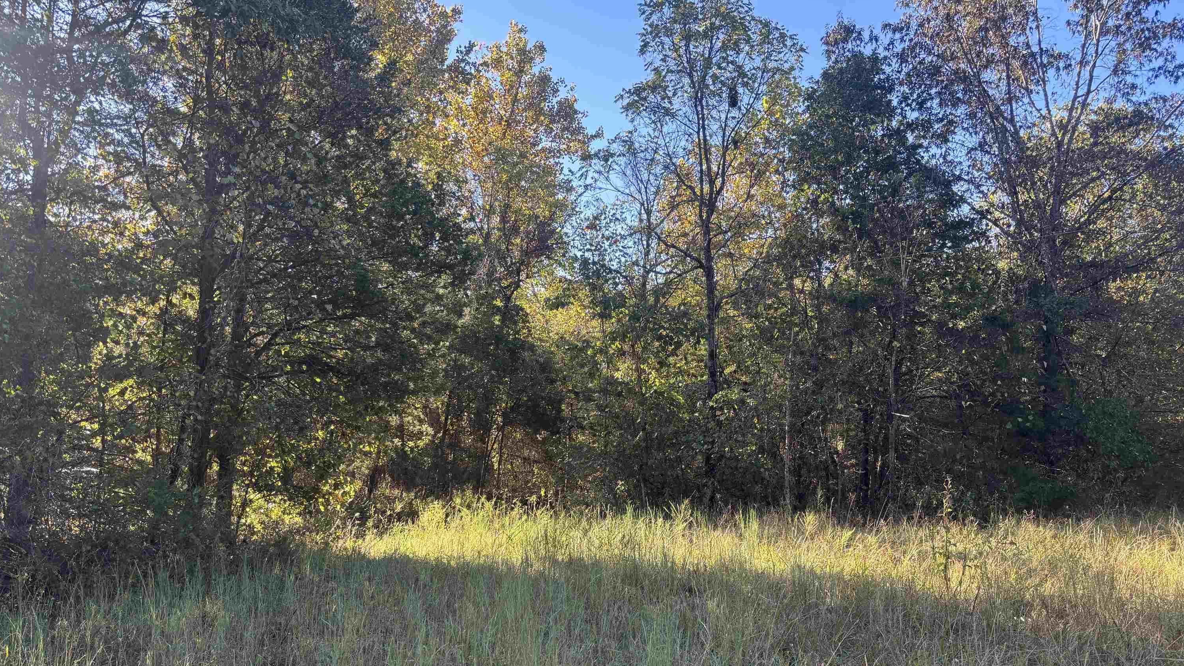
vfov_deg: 40.1
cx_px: 597
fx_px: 910
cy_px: 385
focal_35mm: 29
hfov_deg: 66.1
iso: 50
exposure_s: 1/288
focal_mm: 5.96
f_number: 1.6
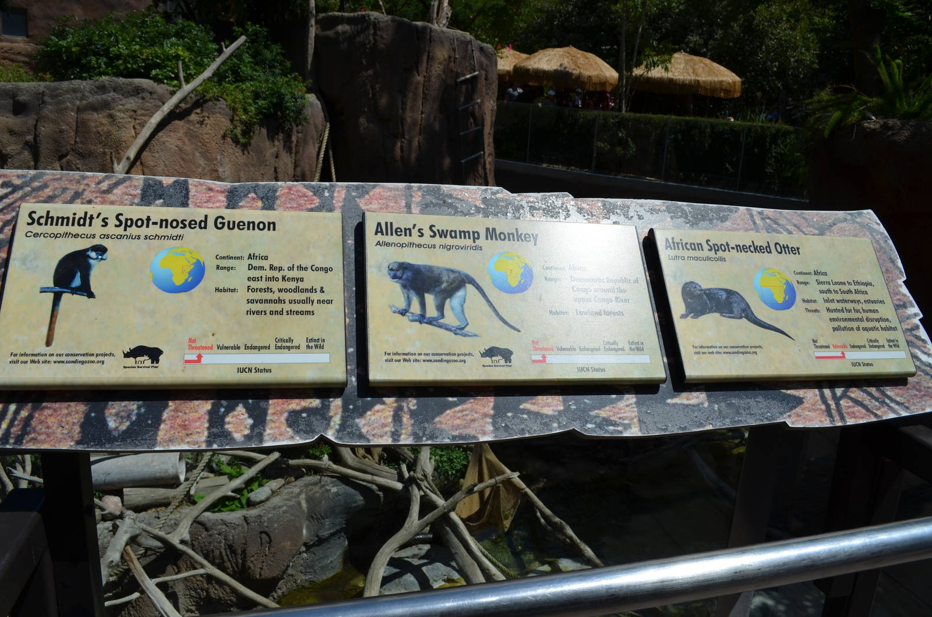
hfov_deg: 67.5
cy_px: 308
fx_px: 698
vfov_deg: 47.7
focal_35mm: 27
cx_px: 466
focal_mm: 18
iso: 100
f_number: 10
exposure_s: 1/400
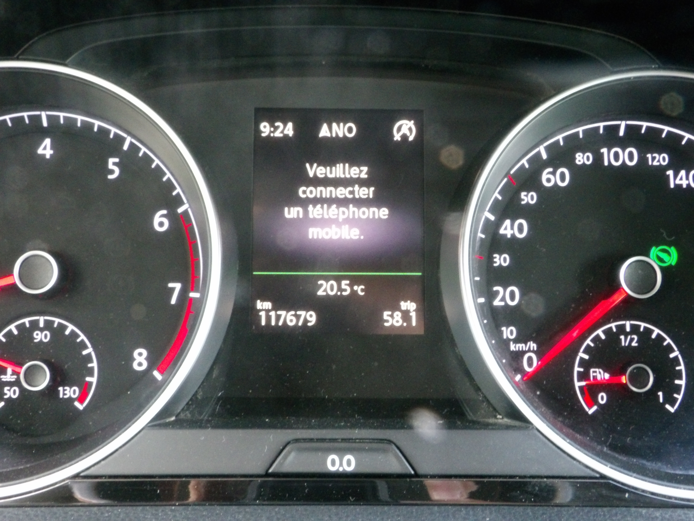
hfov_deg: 44.8
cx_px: 347
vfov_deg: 34.3
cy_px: 260
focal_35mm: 42
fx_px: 842
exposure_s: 1/8
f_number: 4.9
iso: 800
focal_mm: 7.6
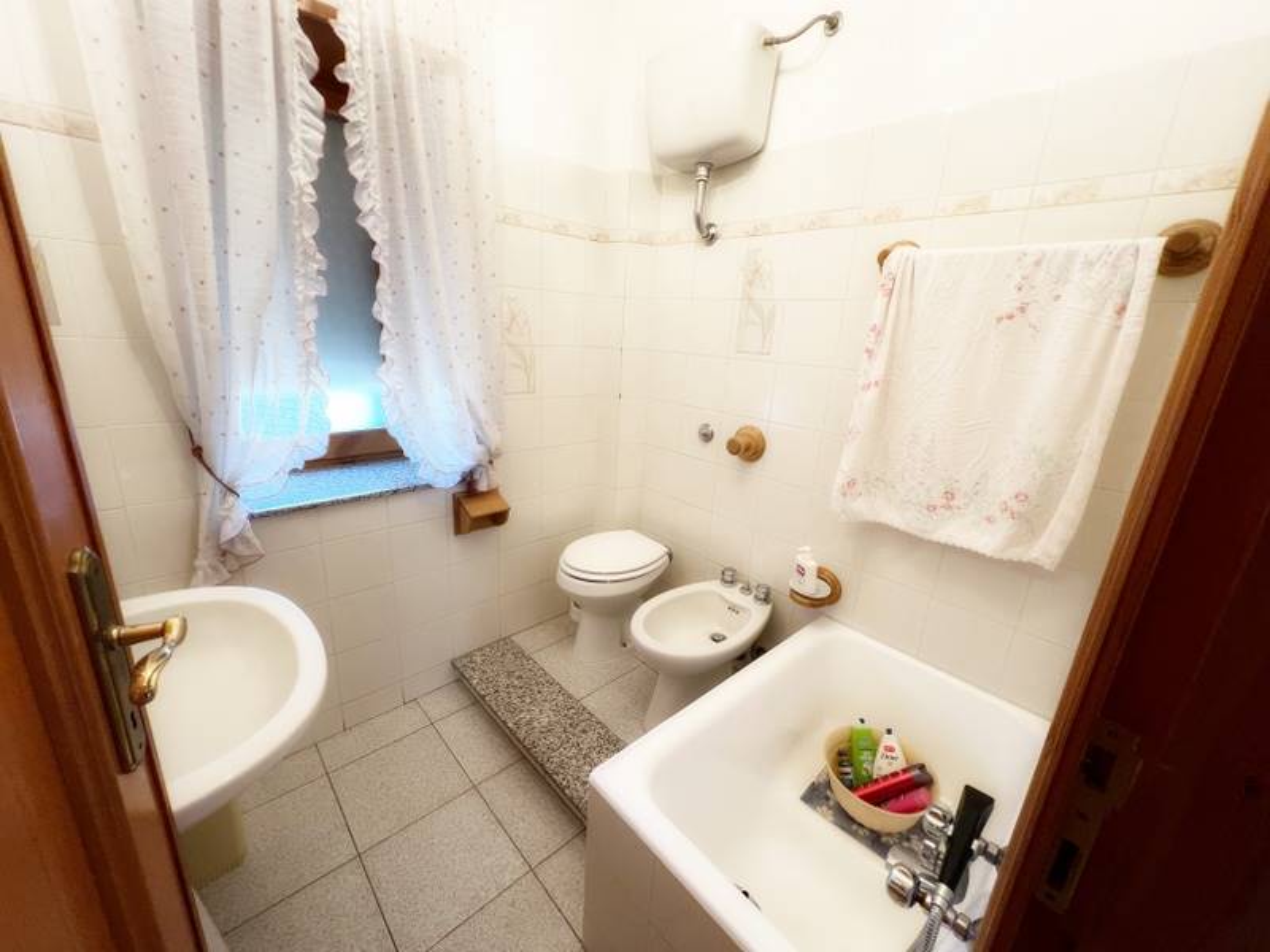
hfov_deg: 106.2
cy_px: 476
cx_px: 635
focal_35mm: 13
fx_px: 477
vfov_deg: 89.9
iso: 160
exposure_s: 1/50
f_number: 1.8
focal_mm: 1.57
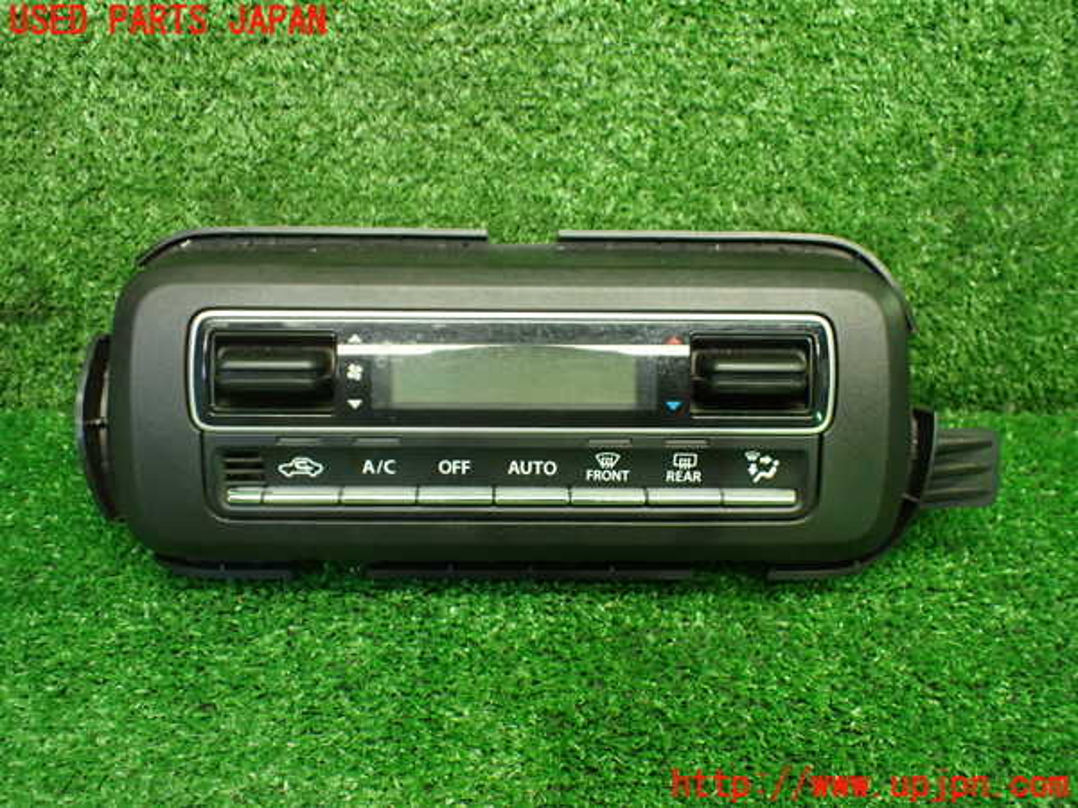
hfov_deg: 60.0
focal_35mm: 30
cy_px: 404
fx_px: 934
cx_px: 539
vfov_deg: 46.8
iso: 800
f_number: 2.3
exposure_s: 1/100
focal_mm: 5.4
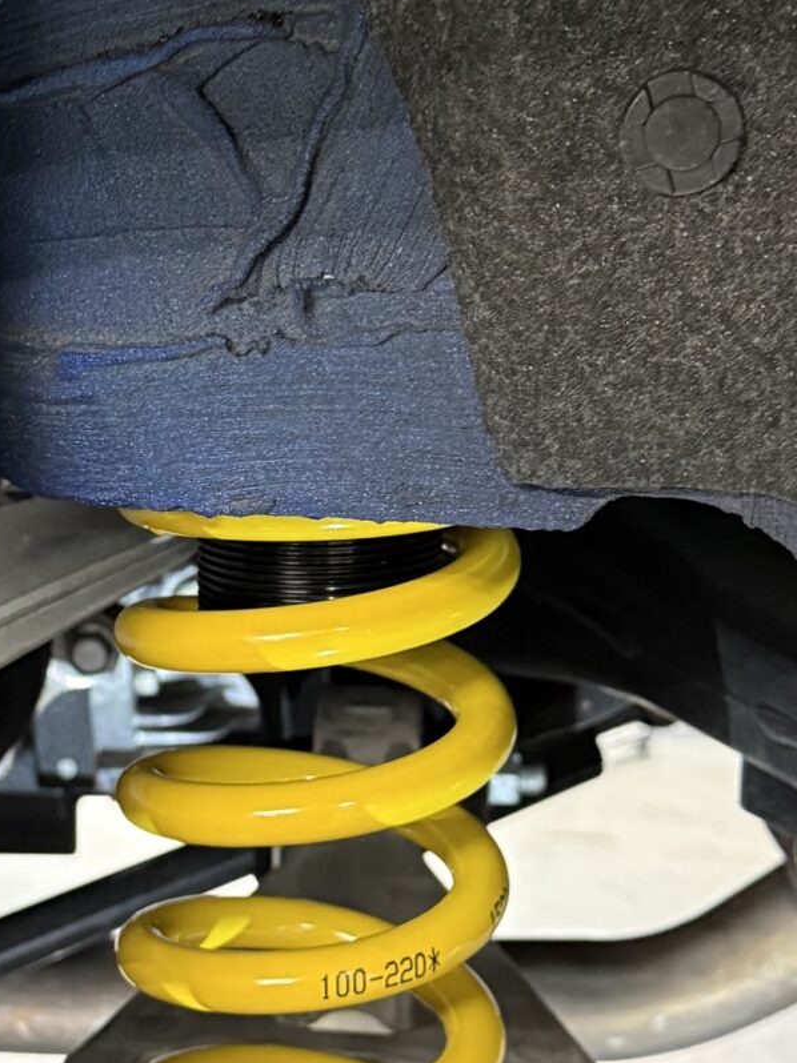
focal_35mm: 77
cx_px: 136
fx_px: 2365
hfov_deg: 18.9
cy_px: 575
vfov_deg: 25.3
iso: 640
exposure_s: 1/33
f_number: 1.78
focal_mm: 6.76
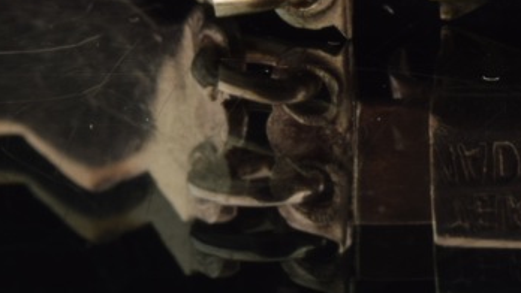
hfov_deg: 7.9
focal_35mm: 271
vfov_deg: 4.5
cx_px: 549
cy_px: -93
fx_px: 3745
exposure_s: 1/125
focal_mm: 60
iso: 100
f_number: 22
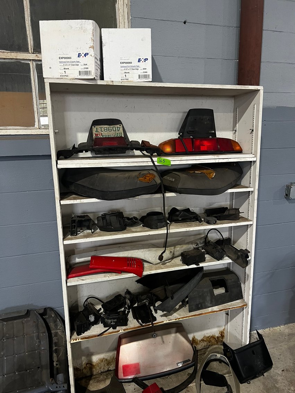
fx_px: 295
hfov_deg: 53.1
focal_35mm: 26
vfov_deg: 67.3
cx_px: 148
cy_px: 196
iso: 125
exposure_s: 1/60
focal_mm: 5.7
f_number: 1.5
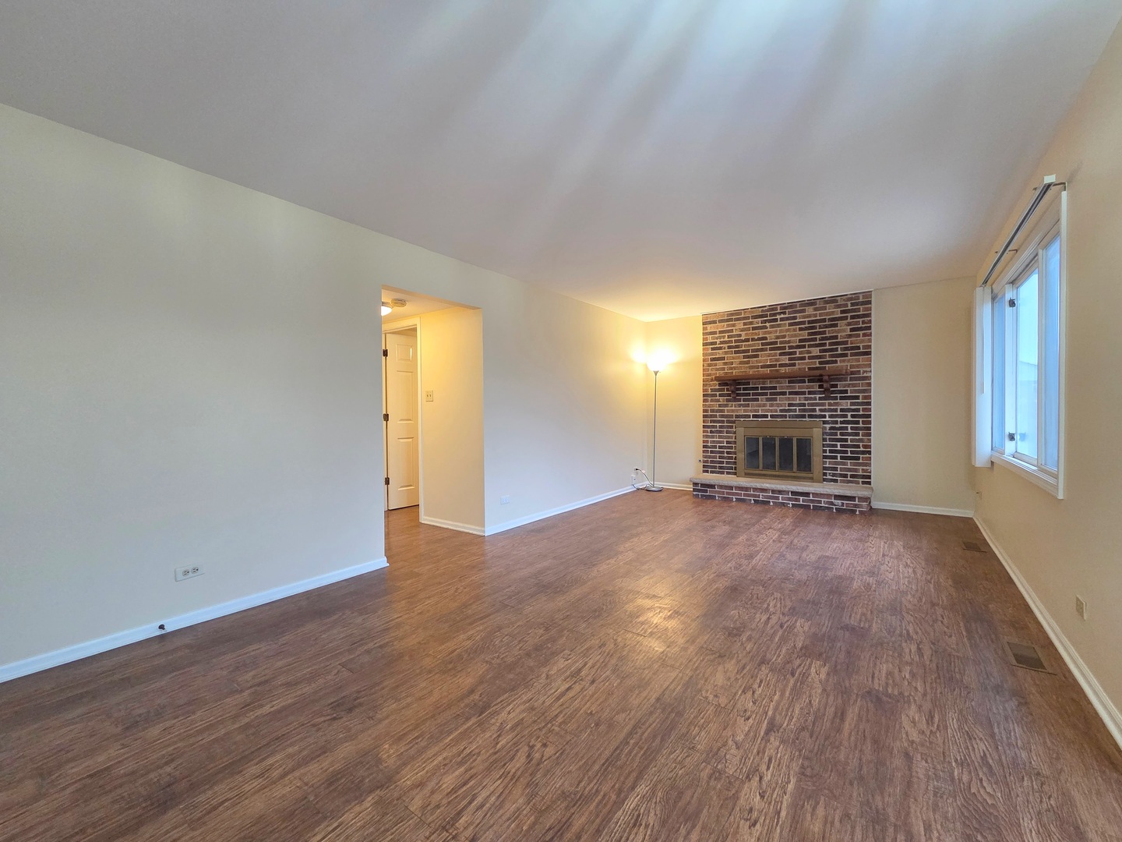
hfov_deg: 106.2
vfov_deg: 89.9
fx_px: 421
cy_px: 421
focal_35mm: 13
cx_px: 561
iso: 400
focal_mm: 2.2
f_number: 2.2
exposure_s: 1/60
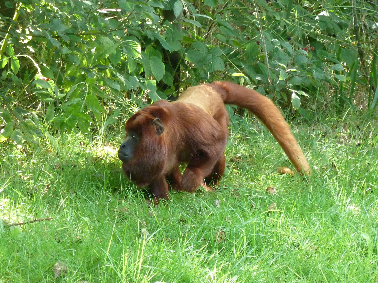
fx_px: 4357
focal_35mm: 399
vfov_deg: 3.7
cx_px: 189
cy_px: 142
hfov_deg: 5.0
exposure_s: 1/40
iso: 400
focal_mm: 49.2
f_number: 4.9
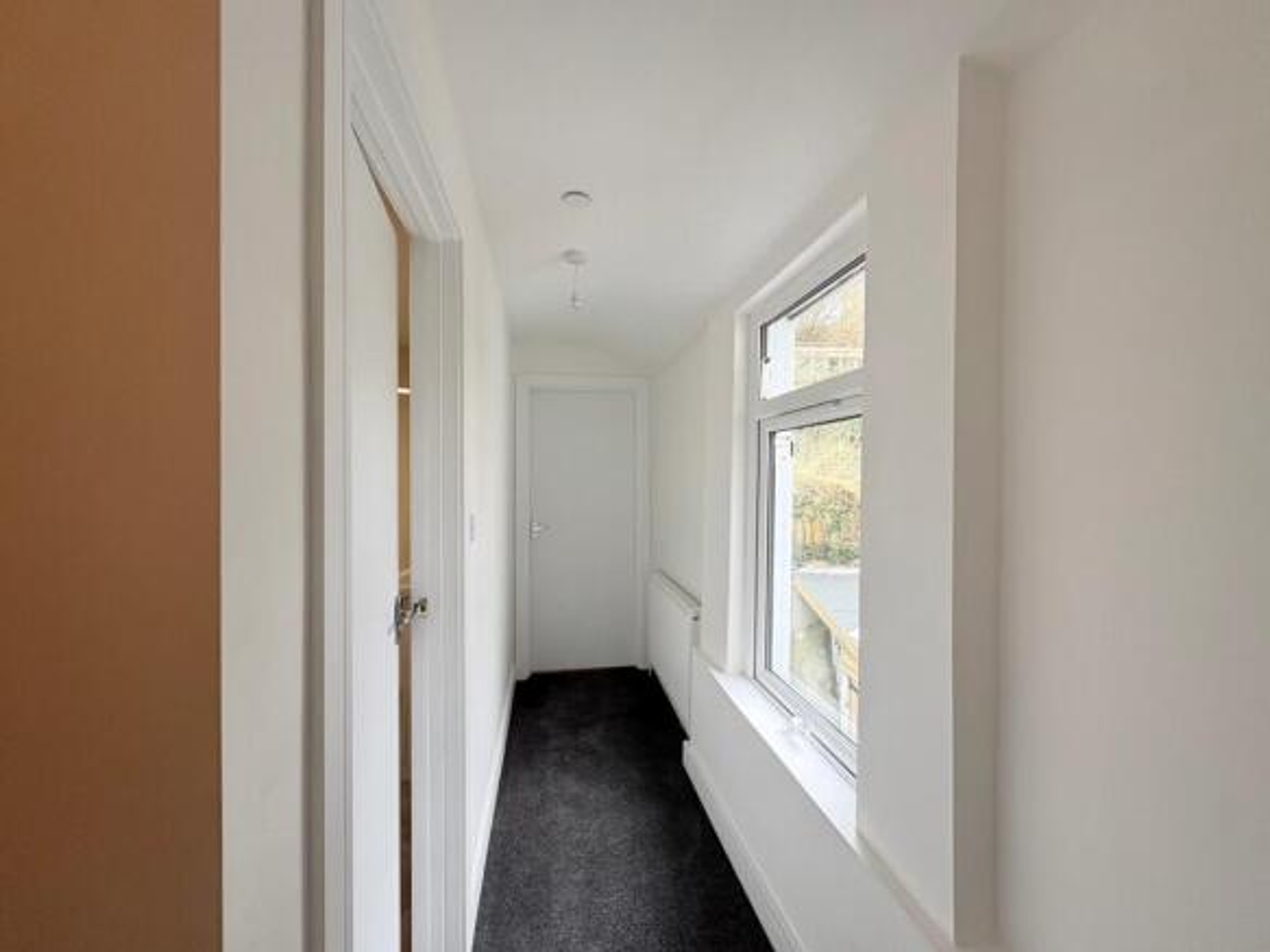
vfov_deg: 85.7
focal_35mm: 14
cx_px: 635
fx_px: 514
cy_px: 476
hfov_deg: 102.1
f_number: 2.2
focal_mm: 2.22
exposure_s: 1/99
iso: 80
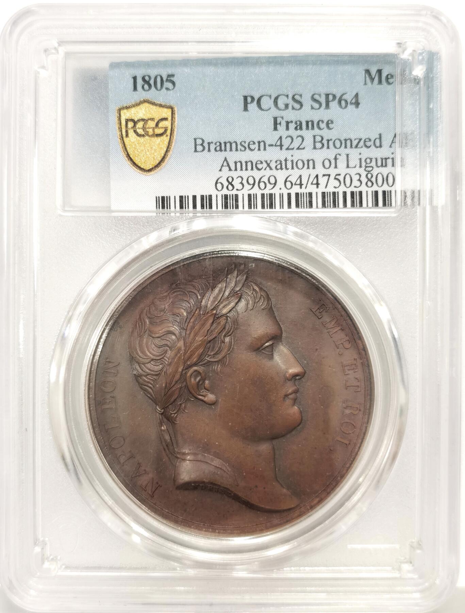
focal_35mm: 54
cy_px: 306
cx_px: 232
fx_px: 960
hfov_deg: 27.2
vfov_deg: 35.4
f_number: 16
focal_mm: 5.56
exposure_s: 1/100
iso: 200
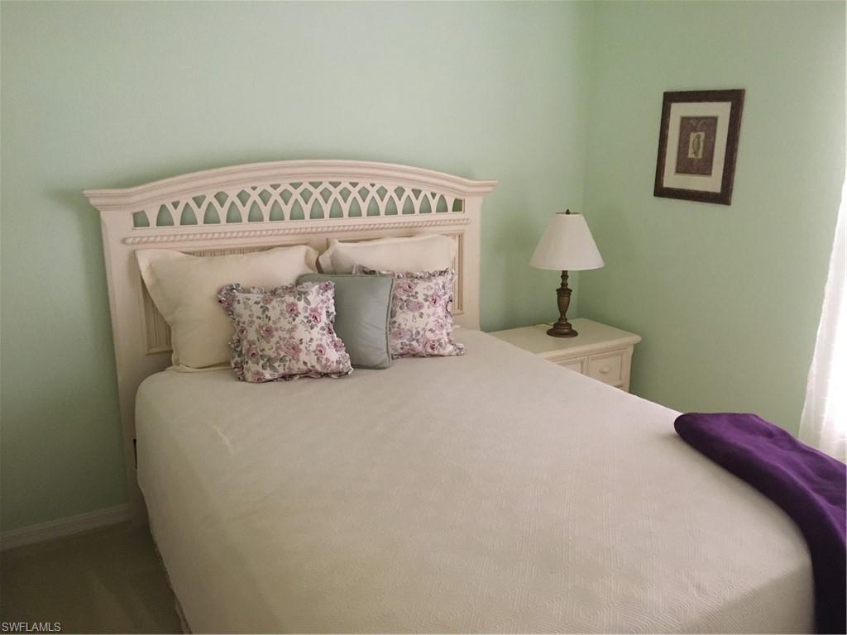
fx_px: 710
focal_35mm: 29
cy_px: 318
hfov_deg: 61.7
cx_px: 424
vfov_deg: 48.2
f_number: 2.2
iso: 200
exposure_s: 1/15
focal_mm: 4.15
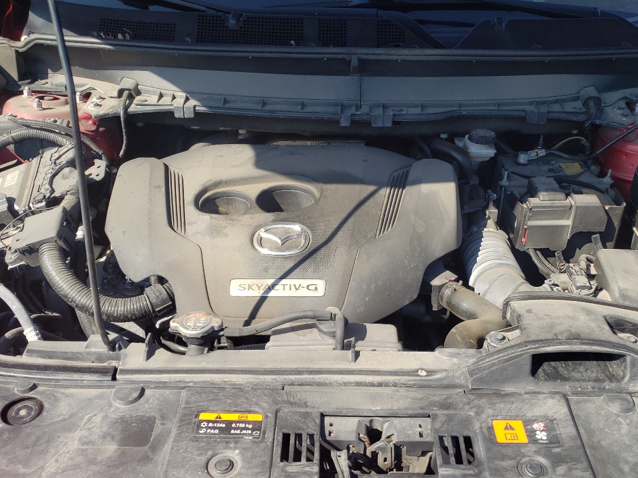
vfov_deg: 38.7
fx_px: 682
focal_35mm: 37
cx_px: 343
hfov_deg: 50.1
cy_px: 252
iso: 50
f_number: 1.5
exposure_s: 1/1429
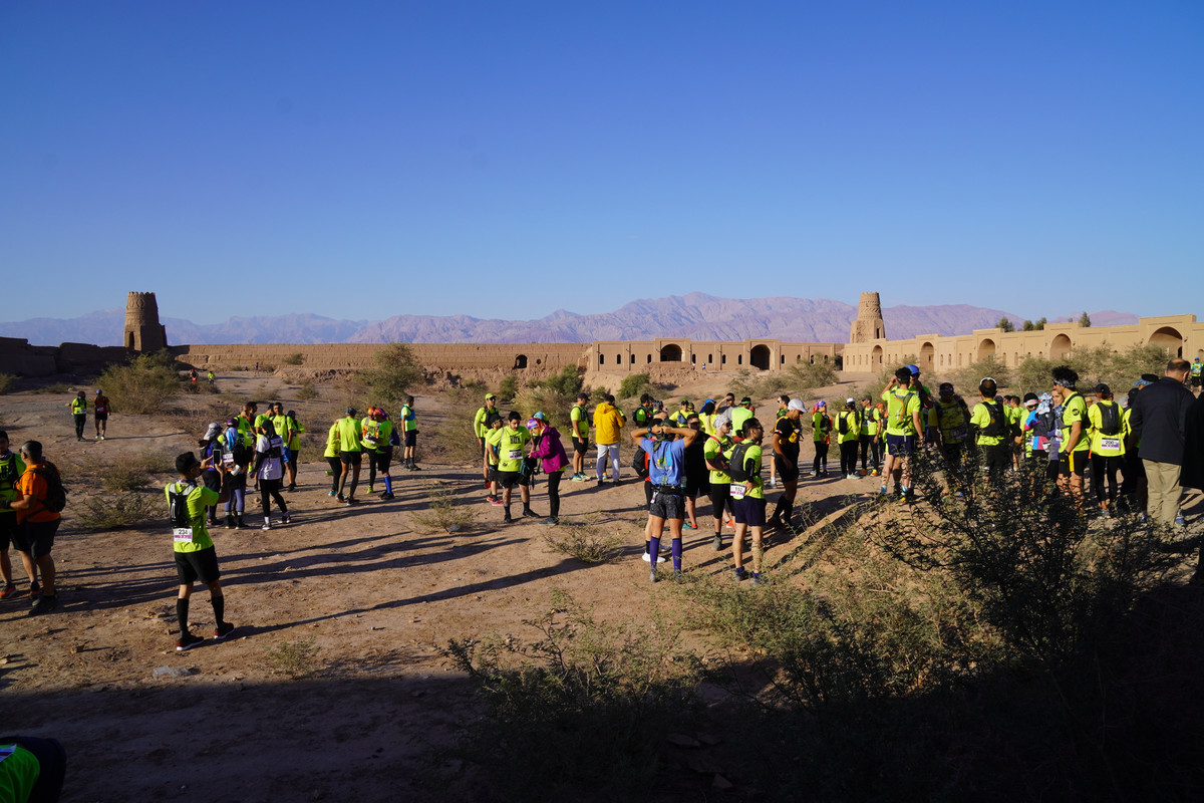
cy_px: 402
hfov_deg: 73.7
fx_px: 803
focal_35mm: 24
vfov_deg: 53.1
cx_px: 602
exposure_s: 1/160
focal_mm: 16
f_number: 10
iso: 100
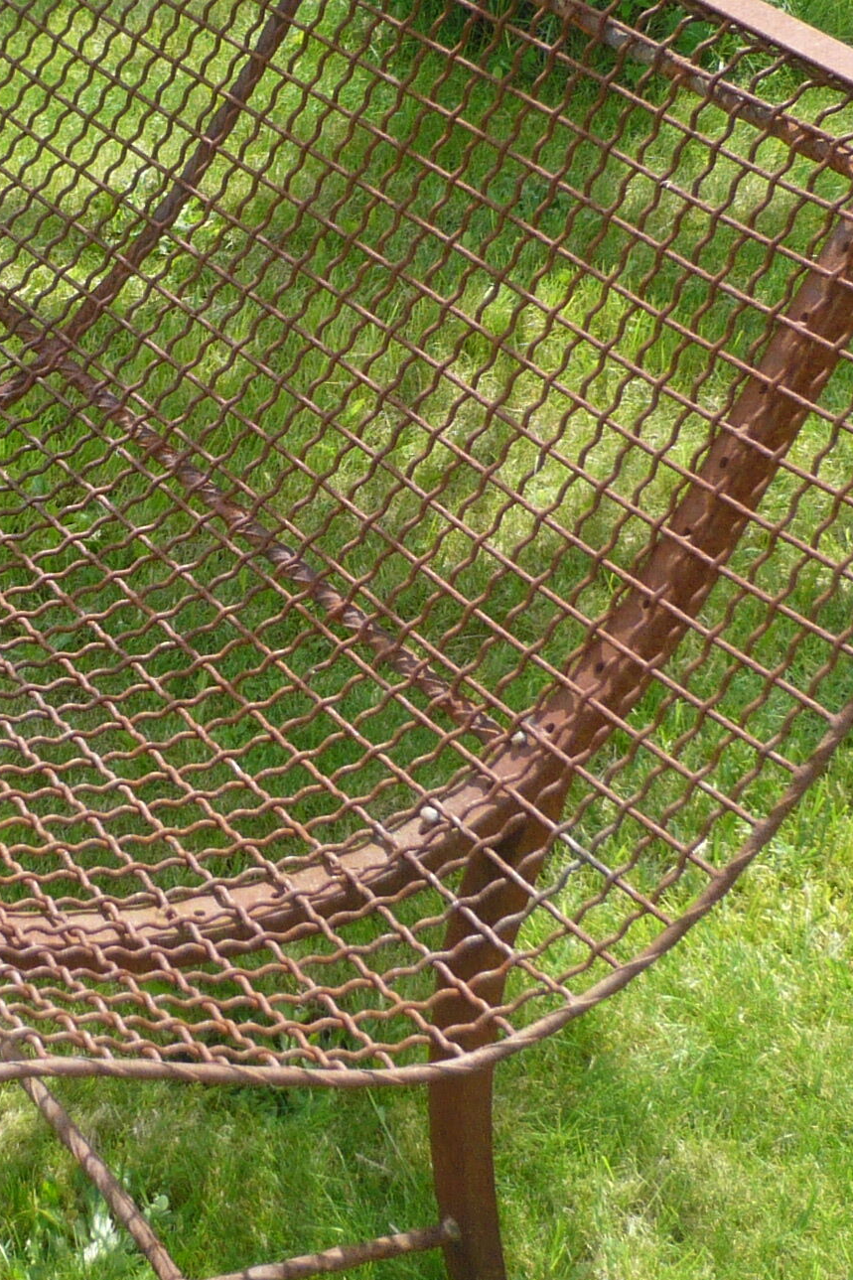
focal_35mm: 119
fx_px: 4230
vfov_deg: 17.2
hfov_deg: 11.5
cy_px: 461
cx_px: 114
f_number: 3.7
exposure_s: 1/250
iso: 100
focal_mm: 7.9
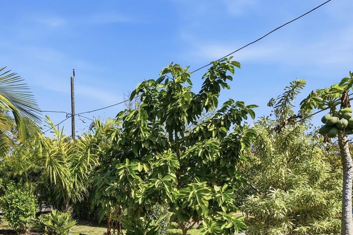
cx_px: 72
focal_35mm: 25
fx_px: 245
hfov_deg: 65.3
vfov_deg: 47.1
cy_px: 202
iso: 250
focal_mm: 14
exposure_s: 1/8000
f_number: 9
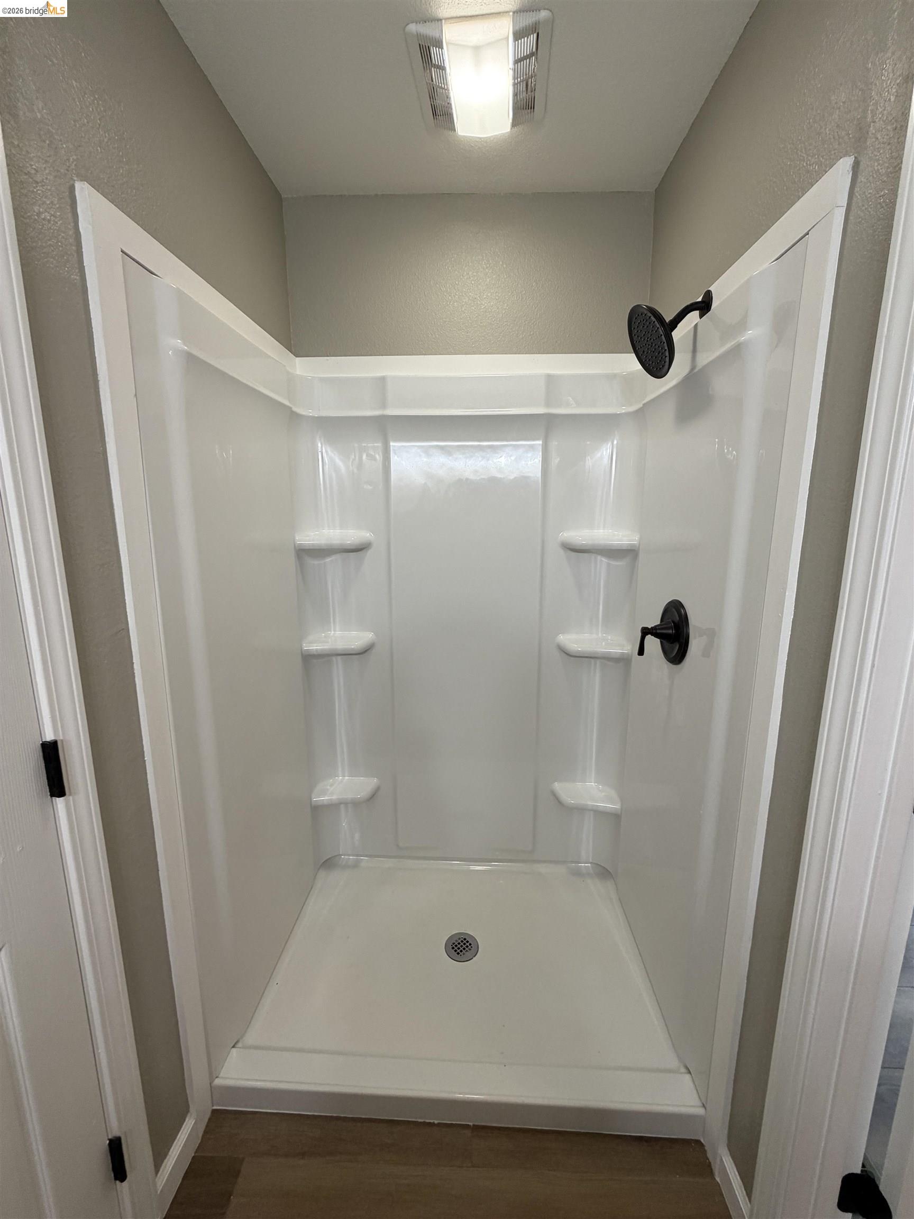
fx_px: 493
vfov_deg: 102.1
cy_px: 610
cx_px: 457
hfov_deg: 85.7
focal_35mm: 14
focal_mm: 2.22
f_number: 2.2
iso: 160
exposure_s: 1/60
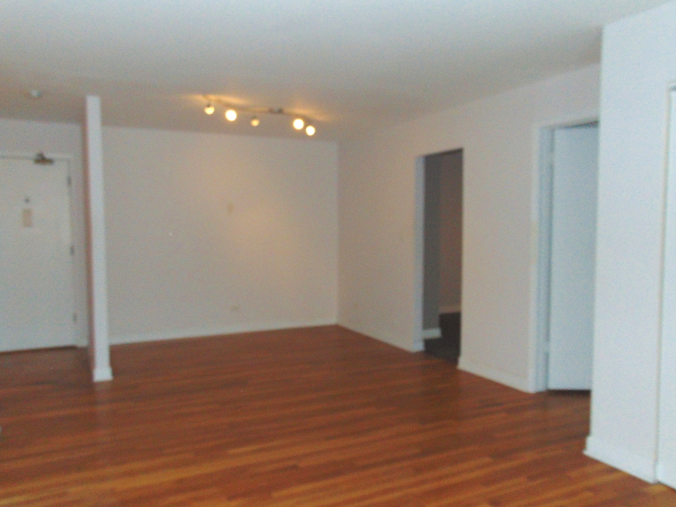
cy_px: 262
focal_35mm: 27
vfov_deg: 51.4
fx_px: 527
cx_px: 330
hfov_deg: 65.3
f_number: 7.7
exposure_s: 1/30
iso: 200
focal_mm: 4.5
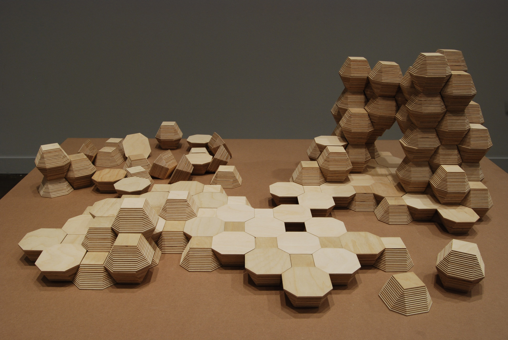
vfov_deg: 40.1
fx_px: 466
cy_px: 170
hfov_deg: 57.2
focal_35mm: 33
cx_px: 254
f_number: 11
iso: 250
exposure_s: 1/4
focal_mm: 22
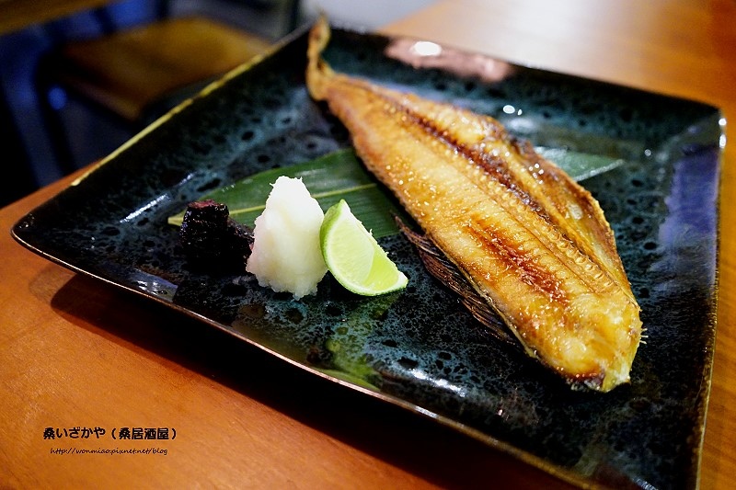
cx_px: 368
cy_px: 245
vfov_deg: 46.4
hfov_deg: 65.5
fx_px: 572
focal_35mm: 28
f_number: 3.5
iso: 6400
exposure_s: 1/15
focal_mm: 28
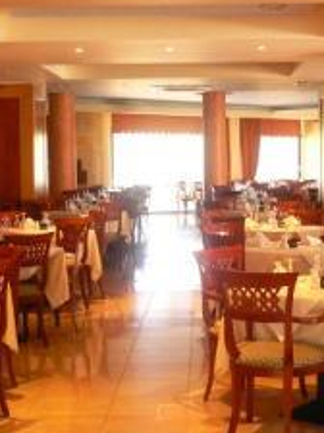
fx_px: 874
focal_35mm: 70
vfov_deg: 27.8
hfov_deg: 21.0
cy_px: 218
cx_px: 185
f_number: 2.8
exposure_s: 1/15
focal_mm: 5.8
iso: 200
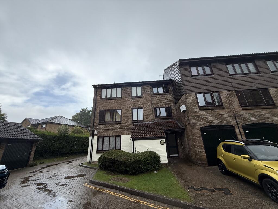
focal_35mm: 14
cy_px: 104
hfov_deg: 102.1
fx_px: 112
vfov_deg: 85.7
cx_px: 139
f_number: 2.2
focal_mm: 2.22
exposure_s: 1/799
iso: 64
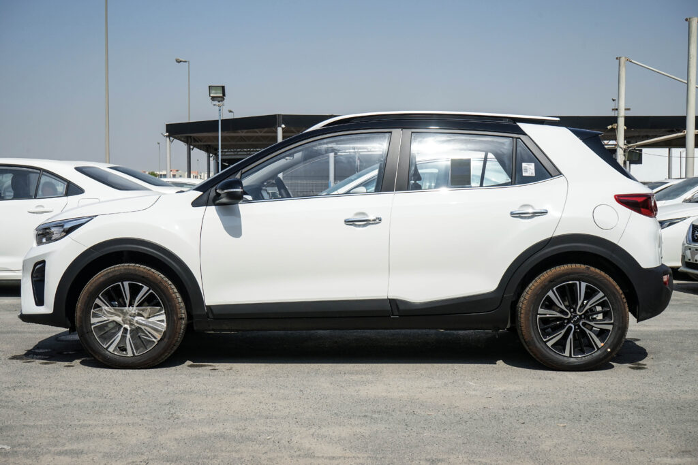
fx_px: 892
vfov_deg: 29.3
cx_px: 349
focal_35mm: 46
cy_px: 232
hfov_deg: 42.7
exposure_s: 1/800
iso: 400
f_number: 11
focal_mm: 46
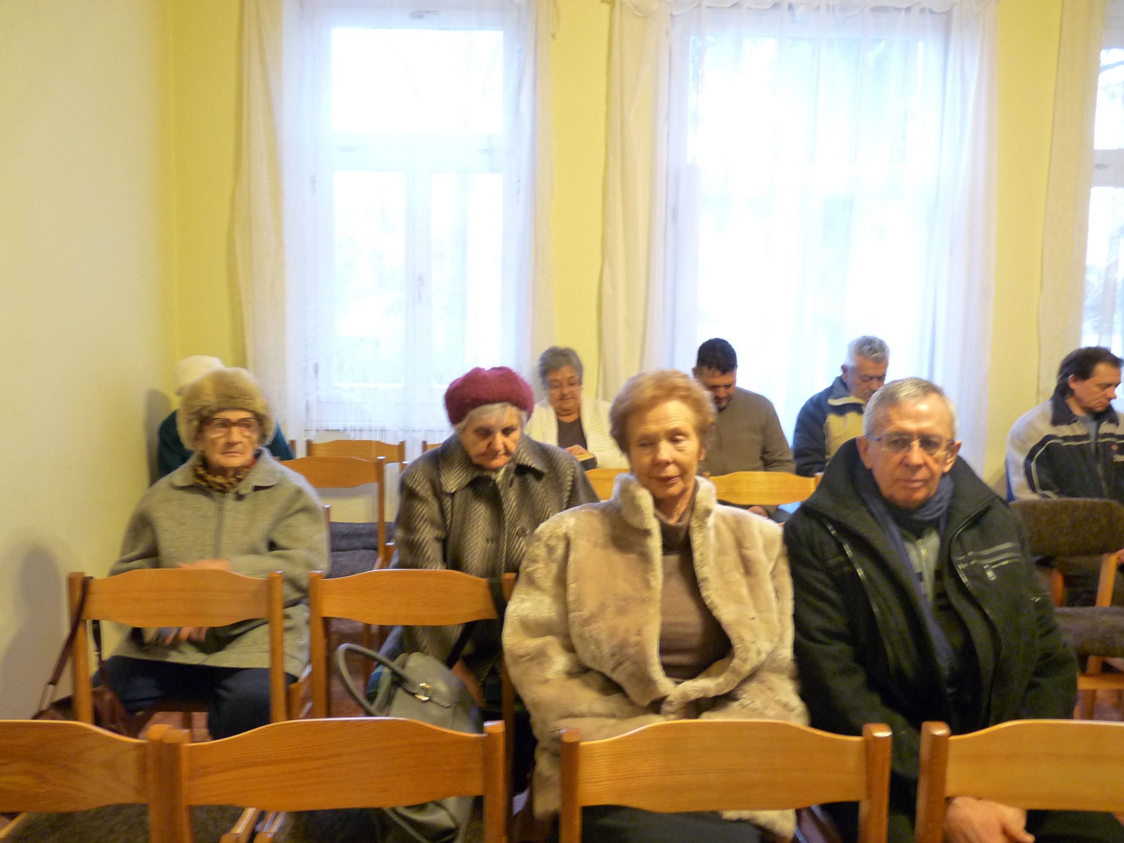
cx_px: 562
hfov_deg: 65.3
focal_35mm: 27
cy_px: 422
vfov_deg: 51.4
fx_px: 877
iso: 400
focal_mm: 4.8
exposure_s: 1/8
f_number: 2.8
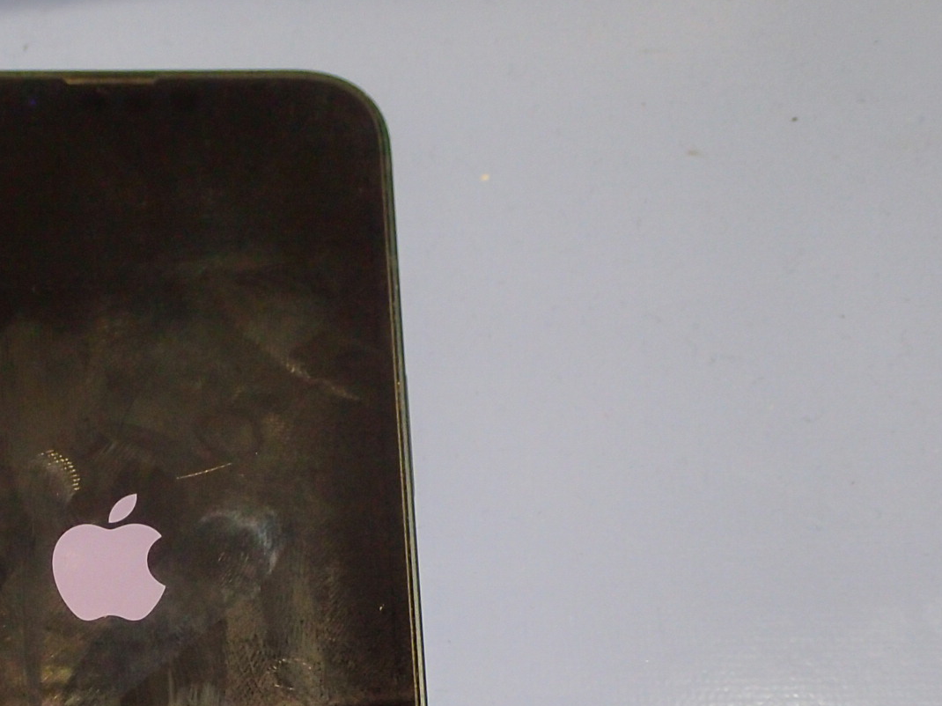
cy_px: 639
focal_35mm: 67
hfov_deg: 27.8
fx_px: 1823
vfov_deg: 21.4
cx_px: 85
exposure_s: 1/80
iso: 320
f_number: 3.5
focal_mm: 6.42
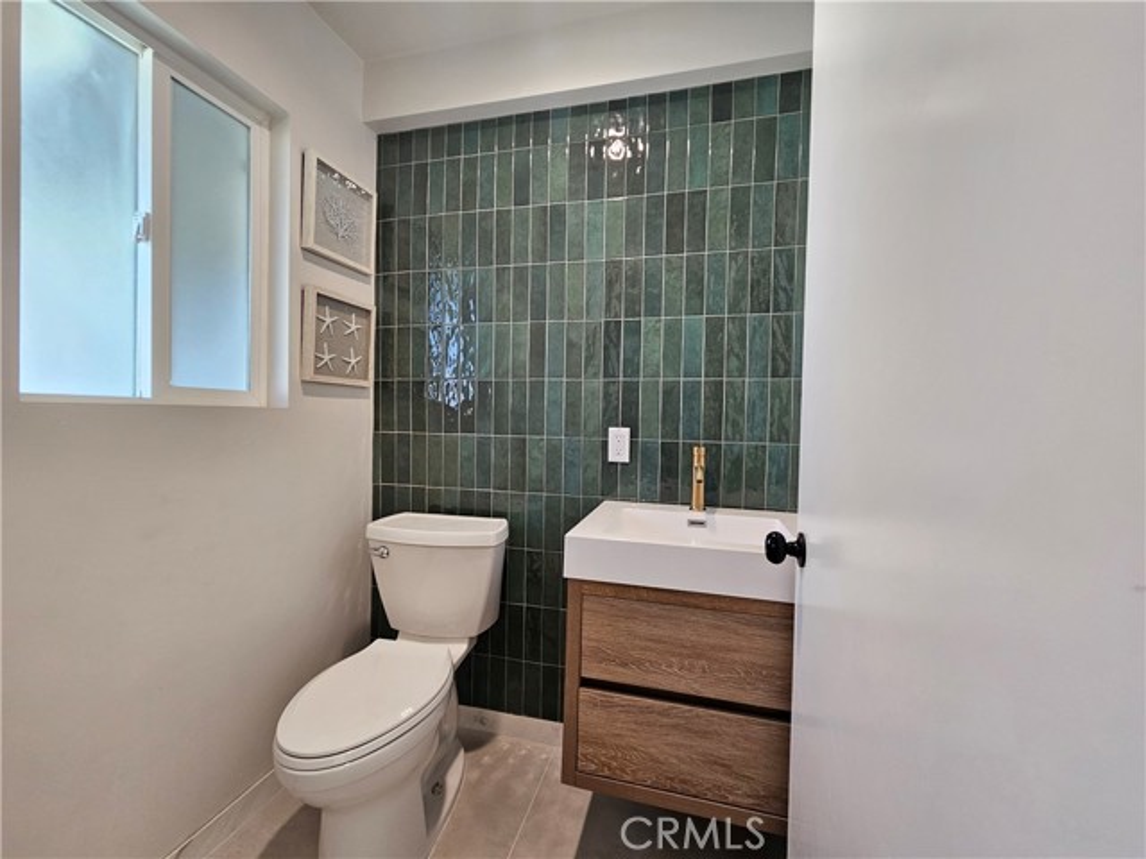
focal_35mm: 13
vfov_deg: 89.9
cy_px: 430
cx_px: 573
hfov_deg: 106.2
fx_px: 430
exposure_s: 1/60
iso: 125
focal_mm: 2.2
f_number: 2.2
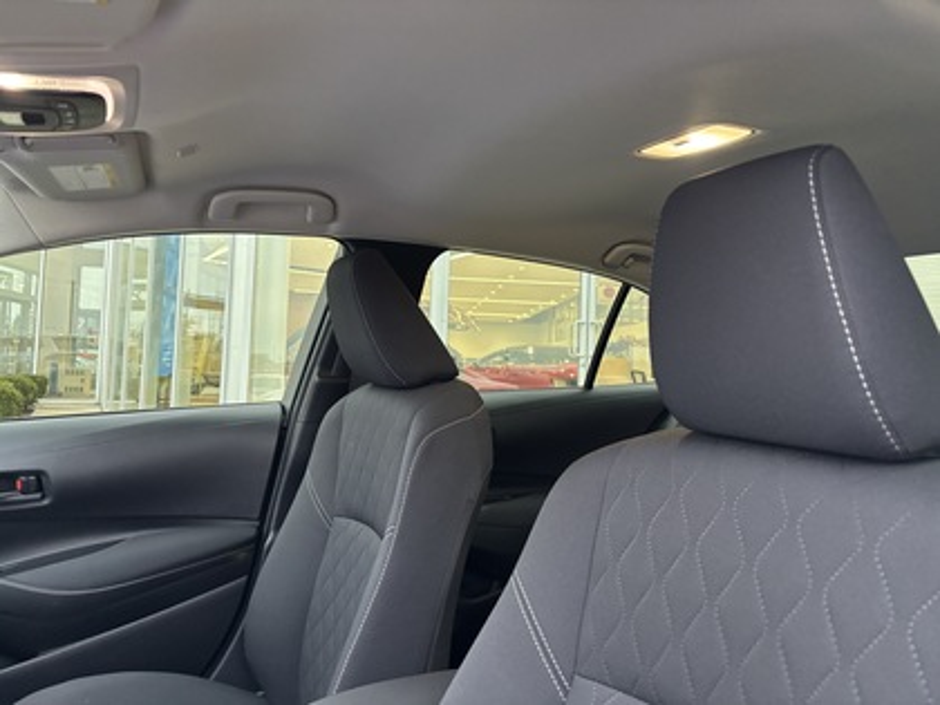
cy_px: 352
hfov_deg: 67.3
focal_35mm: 26
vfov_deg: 53.1
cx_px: 470
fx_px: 706
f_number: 1.6
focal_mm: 5.96
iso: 500
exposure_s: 1/51
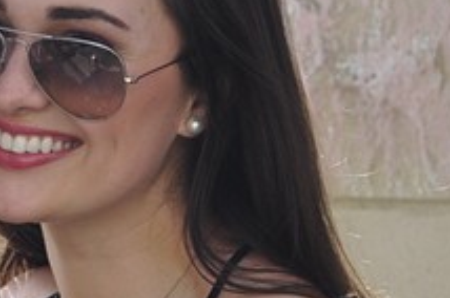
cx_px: -471
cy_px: 434
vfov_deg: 3.9
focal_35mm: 350
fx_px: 4368
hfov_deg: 5.8
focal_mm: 50
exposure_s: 1/400
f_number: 5.6
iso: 200
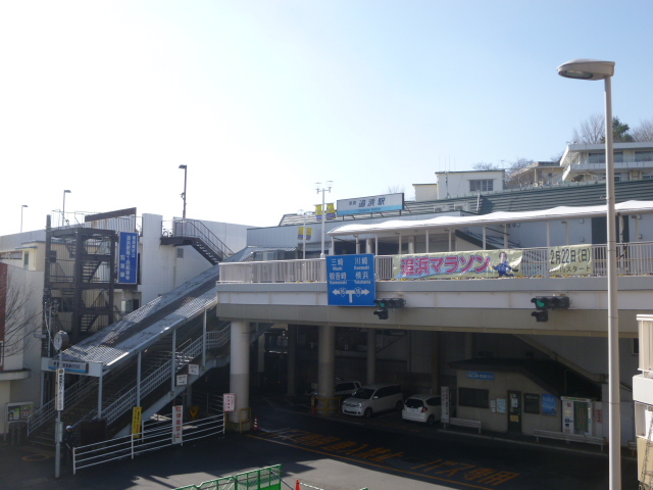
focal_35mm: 36
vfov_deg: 39.7
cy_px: 245
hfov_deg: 51.4
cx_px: 326
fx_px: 679
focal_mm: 6.5
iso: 100
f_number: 3.6
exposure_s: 1/500
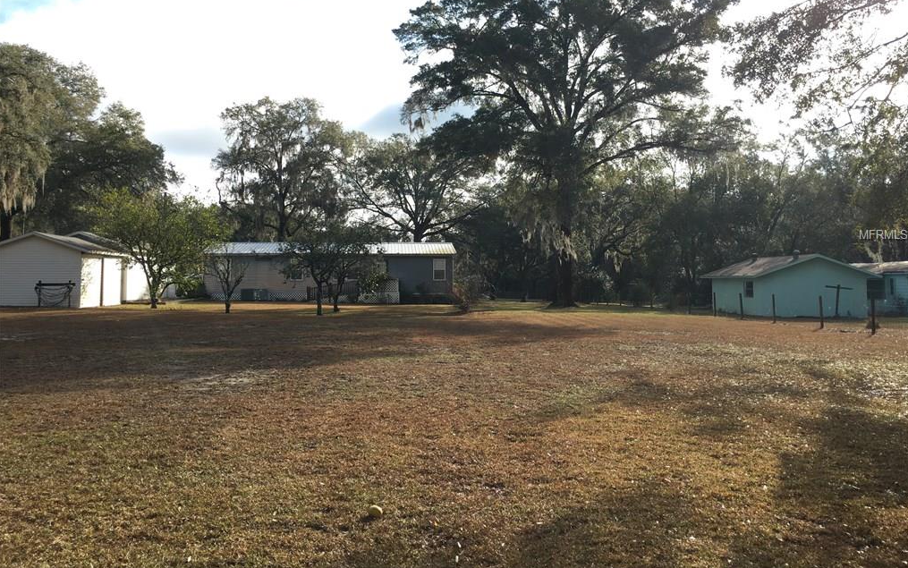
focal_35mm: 31
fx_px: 767
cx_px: 455
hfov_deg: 61.2
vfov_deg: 40.5
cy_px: 235
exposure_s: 1/591
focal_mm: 4.15
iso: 25
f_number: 2.2
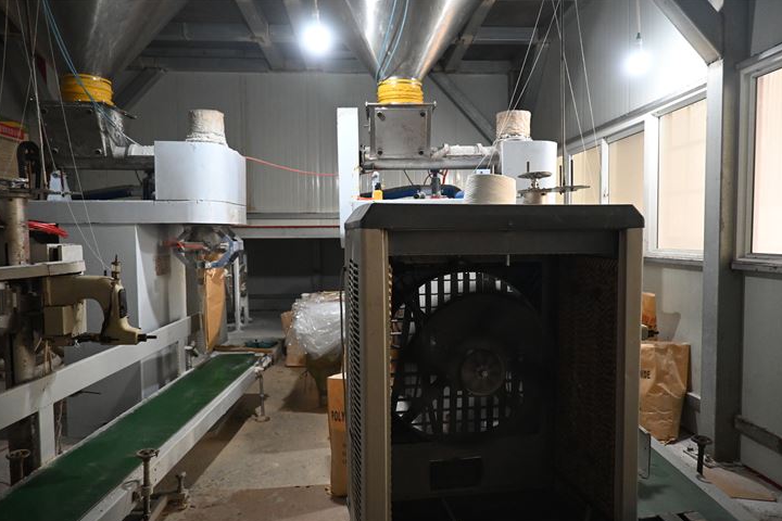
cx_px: 393
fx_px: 543
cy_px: 269
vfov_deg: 51.3
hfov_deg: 71.5
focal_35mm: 25
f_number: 3.5
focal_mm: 16
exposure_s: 1/80
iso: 3200
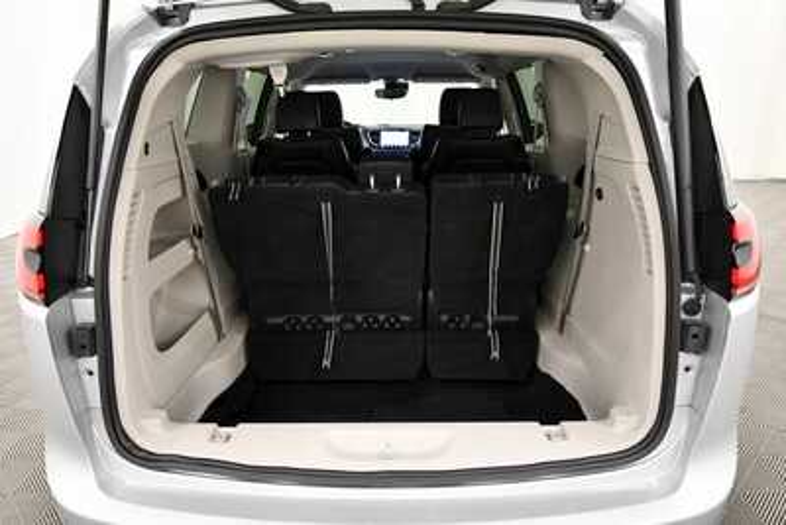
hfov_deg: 73.7
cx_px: 393
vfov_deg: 53.2
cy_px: 262
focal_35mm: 24
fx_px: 524
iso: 2800
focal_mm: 16
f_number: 5.3
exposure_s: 1/125
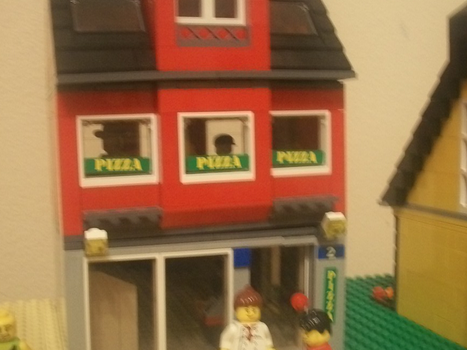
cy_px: 182
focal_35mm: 47
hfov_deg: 40.3
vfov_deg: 30.9
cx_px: 267
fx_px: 634
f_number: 2.9
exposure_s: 1/8
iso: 206
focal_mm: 5.7
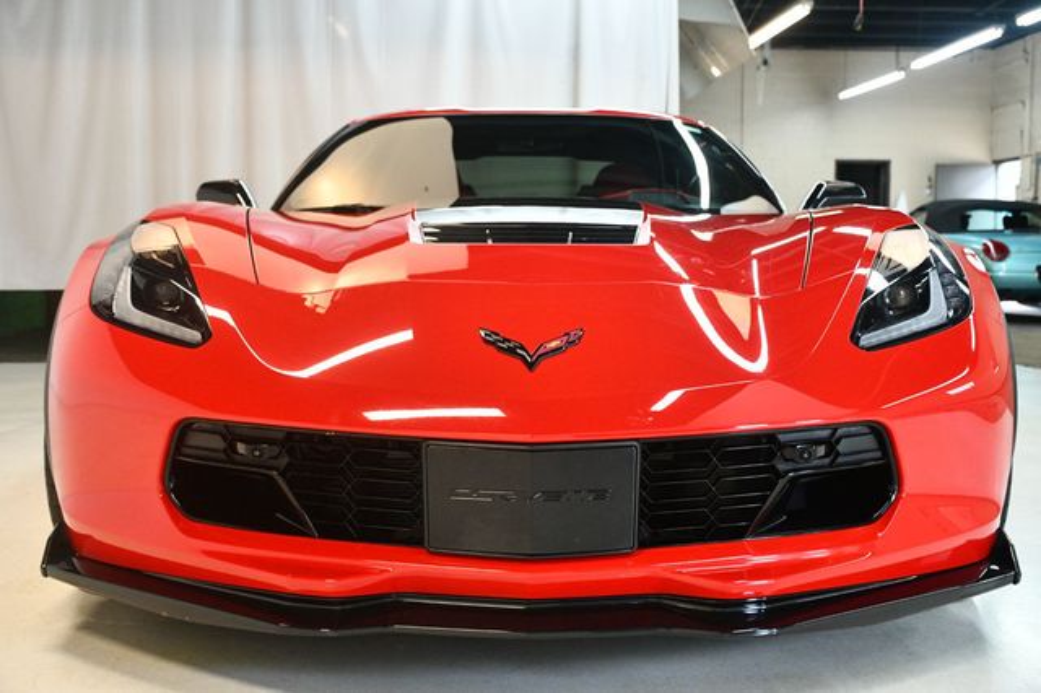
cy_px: 346
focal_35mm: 45
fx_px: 1301
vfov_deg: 29.8
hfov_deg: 43.6
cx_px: 520
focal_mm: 30
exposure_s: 1/125
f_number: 4
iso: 2200
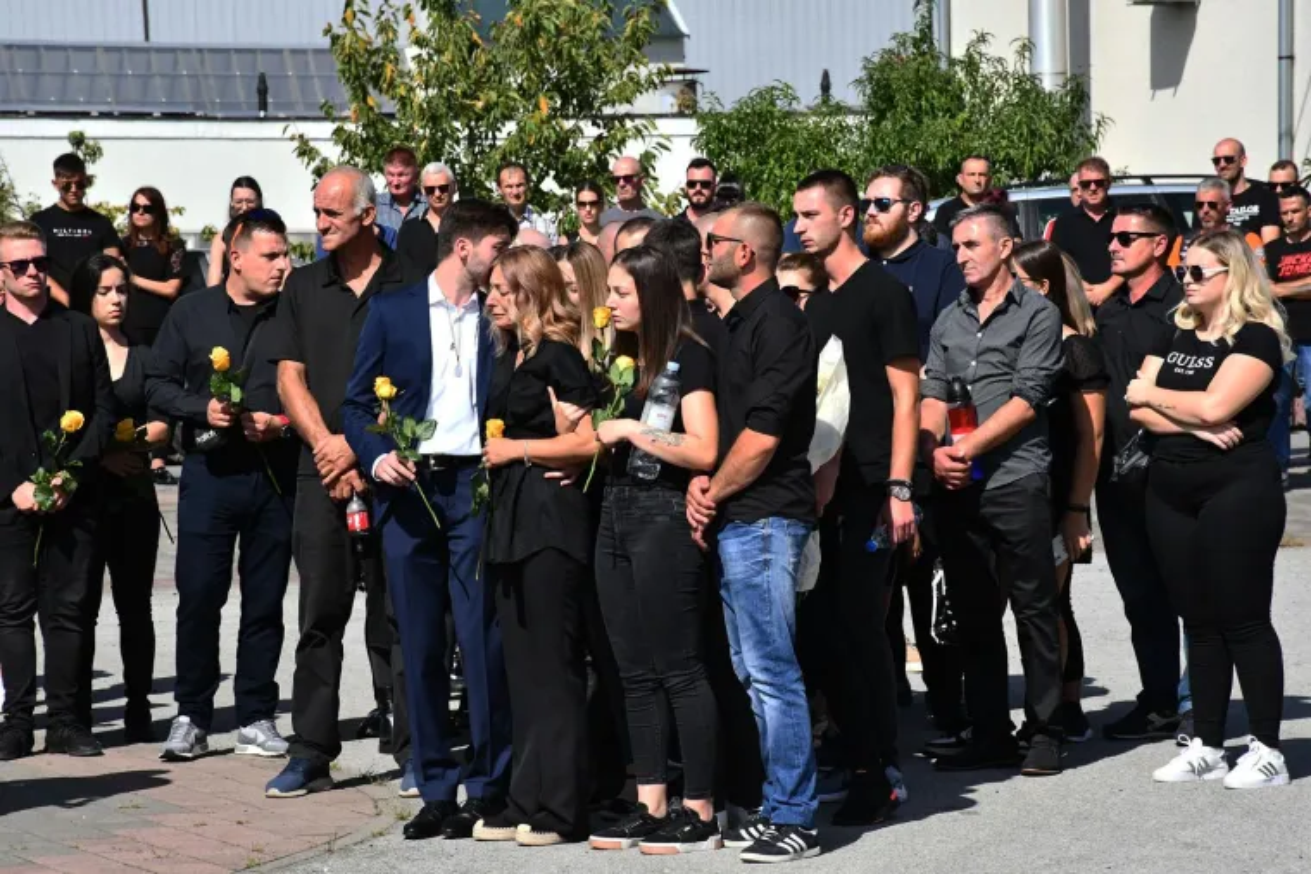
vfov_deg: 8.2
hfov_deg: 12.2
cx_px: 656
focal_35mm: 168
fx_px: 6119
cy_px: 437
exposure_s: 1/3200
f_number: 14
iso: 2500
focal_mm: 112
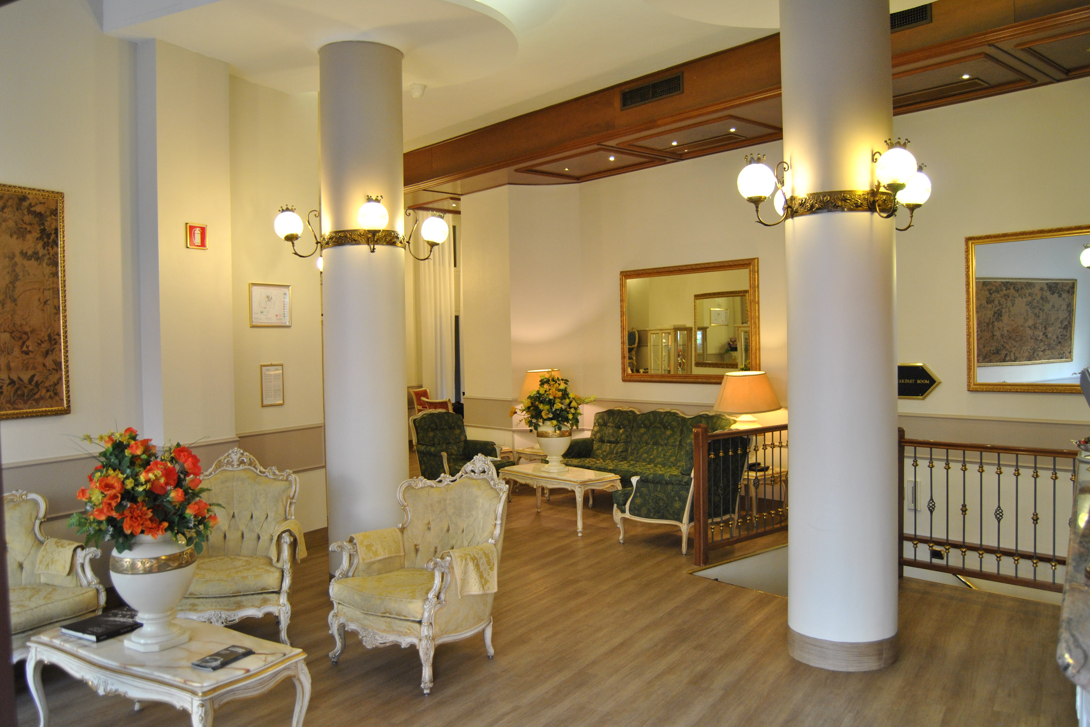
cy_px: 374
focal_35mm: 28
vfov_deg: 46.4
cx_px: 528
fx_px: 848
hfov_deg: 65.5
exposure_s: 1/30
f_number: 3.5
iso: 360
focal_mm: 18
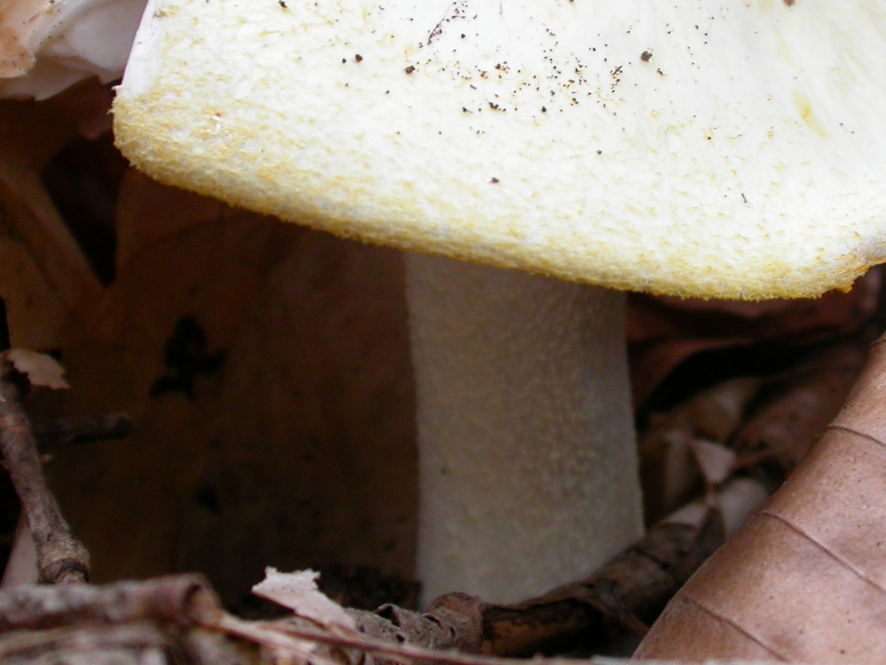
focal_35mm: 138
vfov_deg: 10.7
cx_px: 513
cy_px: 186
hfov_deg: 14.3
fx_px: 3532
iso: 100
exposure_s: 1/31.7
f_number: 5
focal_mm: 16.2
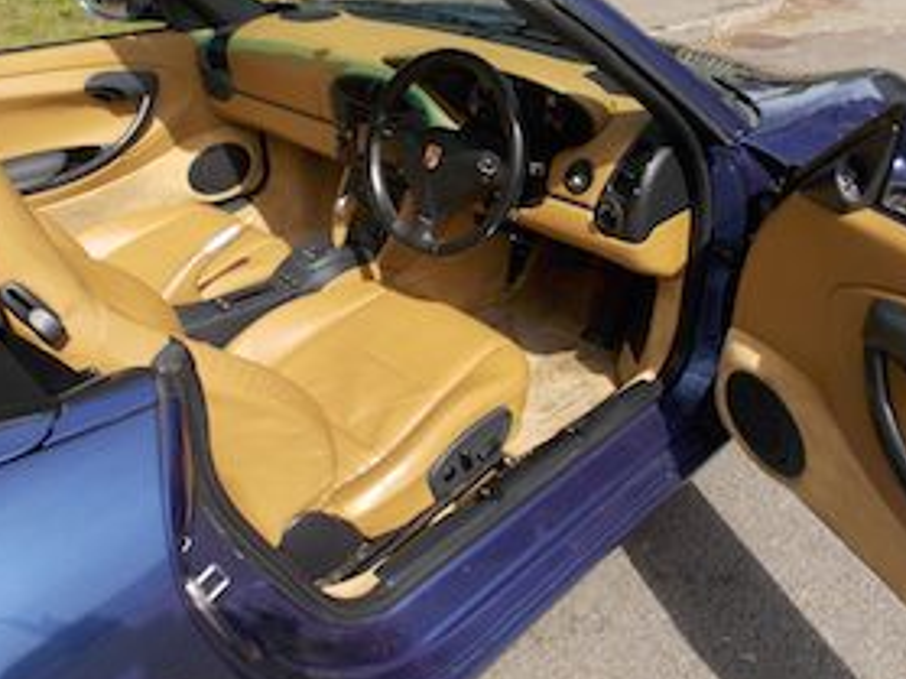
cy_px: 266
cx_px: 422
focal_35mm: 33
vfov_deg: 42.7
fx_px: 863
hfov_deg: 55.3
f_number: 3.1
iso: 80
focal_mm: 4
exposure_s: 1/640
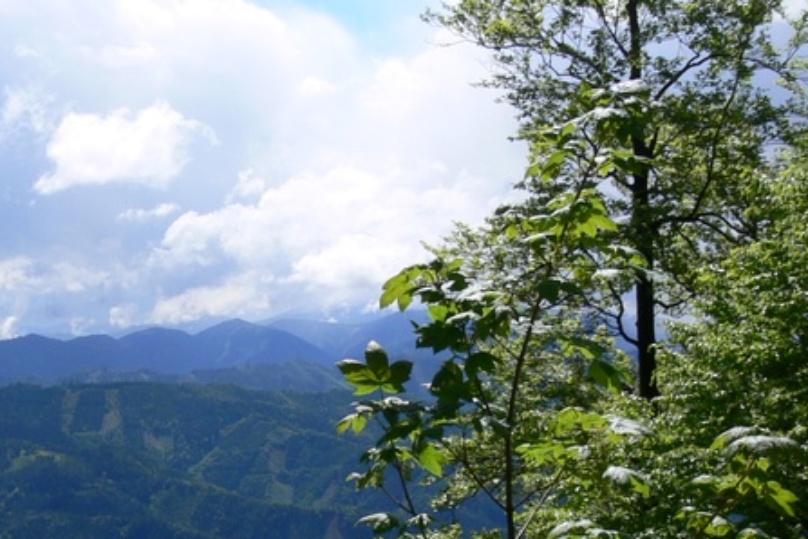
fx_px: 1840
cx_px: 199
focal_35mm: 82
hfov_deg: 24.5
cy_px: 566
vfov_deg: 16.2
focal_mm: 7.4
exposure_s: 1/500
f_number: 5.6
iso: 80
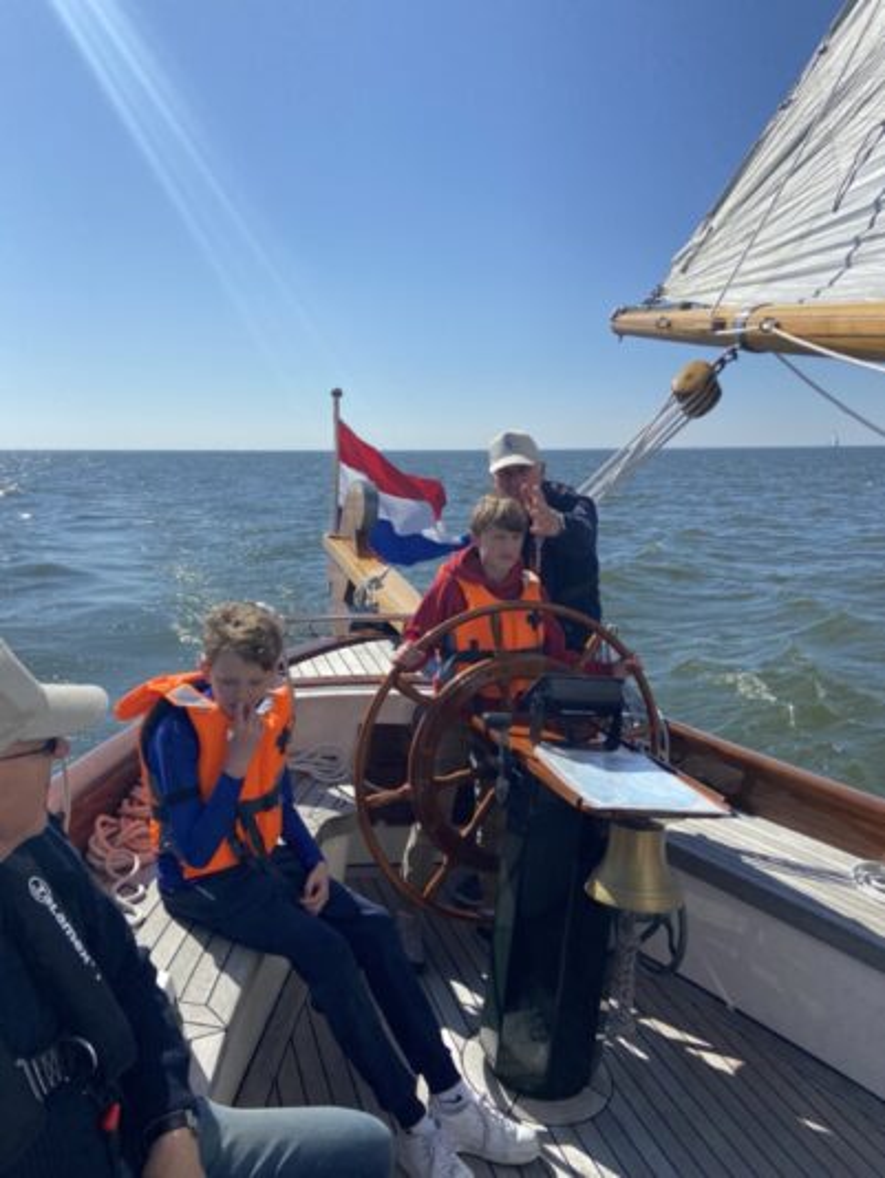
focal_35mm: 26
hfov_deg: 53.1
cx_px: 442
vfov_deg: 67.3
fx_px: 886
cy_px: 589
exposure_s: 1/4115
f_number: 1.8
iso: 32
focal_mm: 4.25
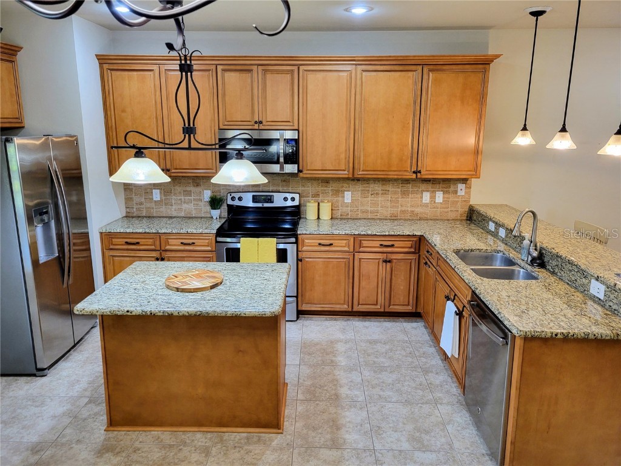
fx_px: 466
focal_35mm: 26
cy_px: 233
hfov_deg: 67.3
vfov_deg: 53.1
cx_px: 310
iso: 200
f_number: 1.8
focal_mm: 5.4
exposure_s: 1/60
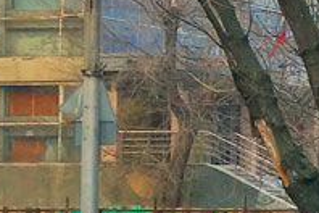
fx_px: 2685
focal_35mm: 303
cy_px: -73
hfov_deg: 6.4
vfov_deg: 4.5
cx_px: 814
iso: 200
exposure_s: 1/500
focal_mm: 18.66
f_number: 3.2
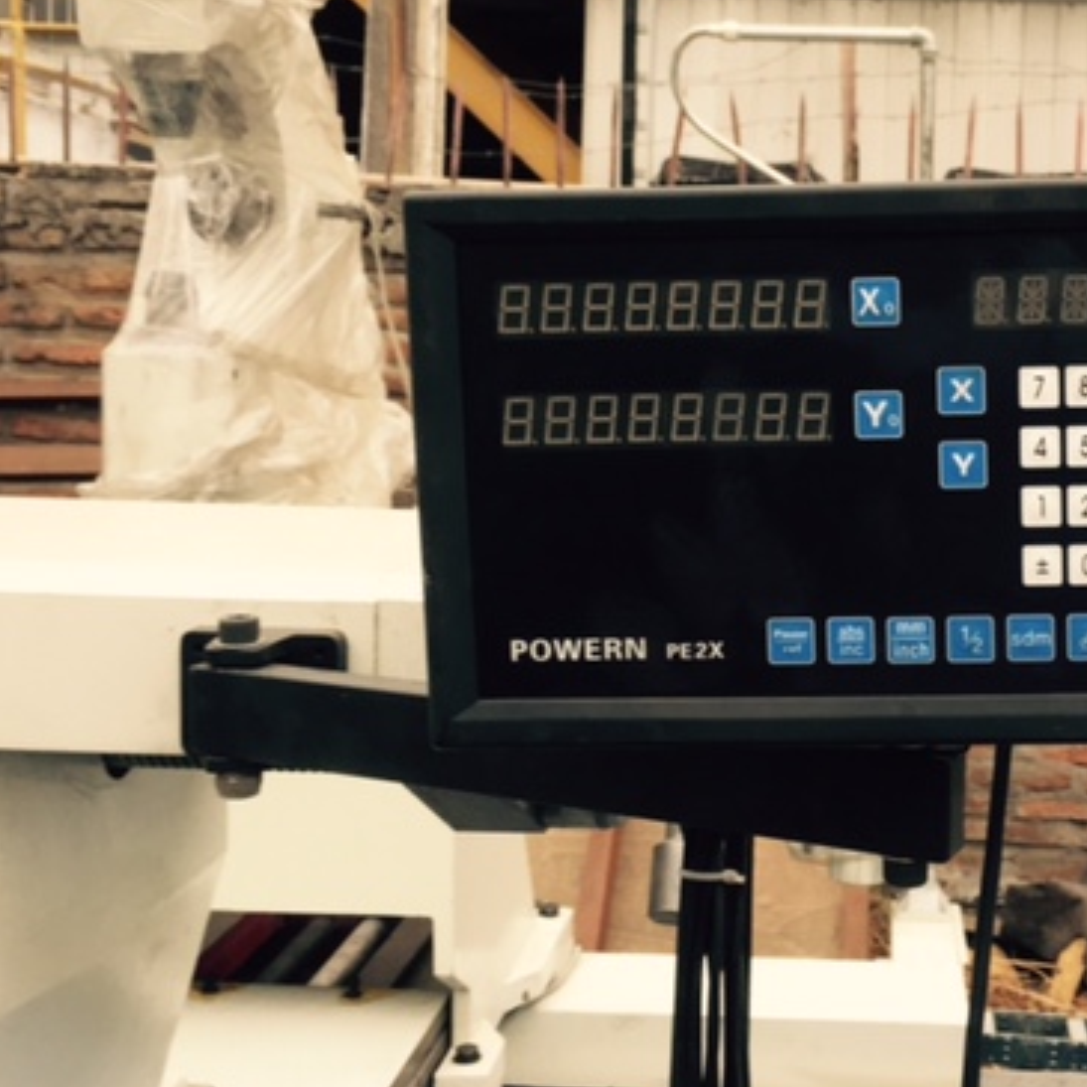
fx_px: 1599
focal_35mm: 45
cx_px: 831
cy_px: 447
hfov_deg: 36.6
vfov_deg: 37.4
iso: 50
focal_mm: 4.15
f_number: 2.2
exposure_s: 1/120
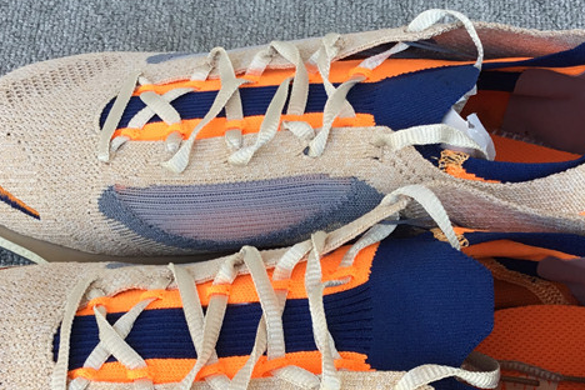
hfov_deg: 32.4
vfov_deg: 21.8
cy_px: 273
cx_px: 276
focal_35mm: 62
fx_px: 1007
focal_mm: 3.3
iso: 25
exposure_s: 1/105
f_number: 2.4
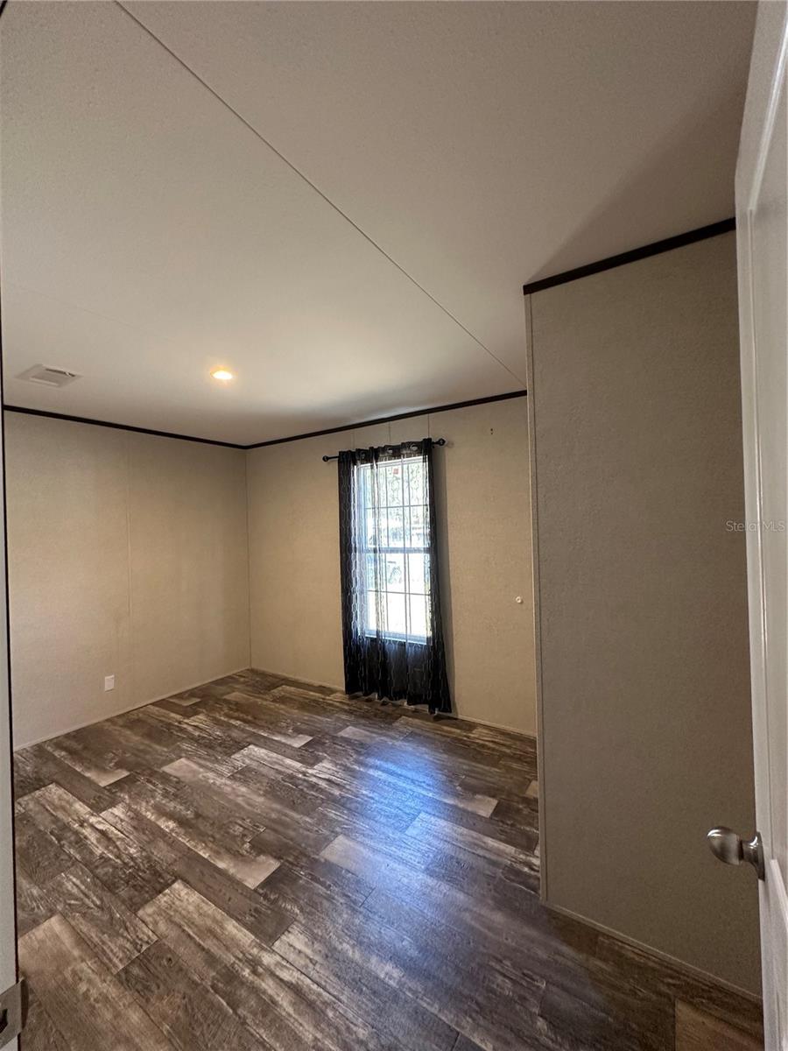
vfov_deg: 102.1
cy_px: 526
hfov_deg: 85.7
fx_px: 425
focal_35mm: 14
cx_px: 394
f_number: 2.2
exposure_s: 1/60
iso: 320
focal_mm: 2.22
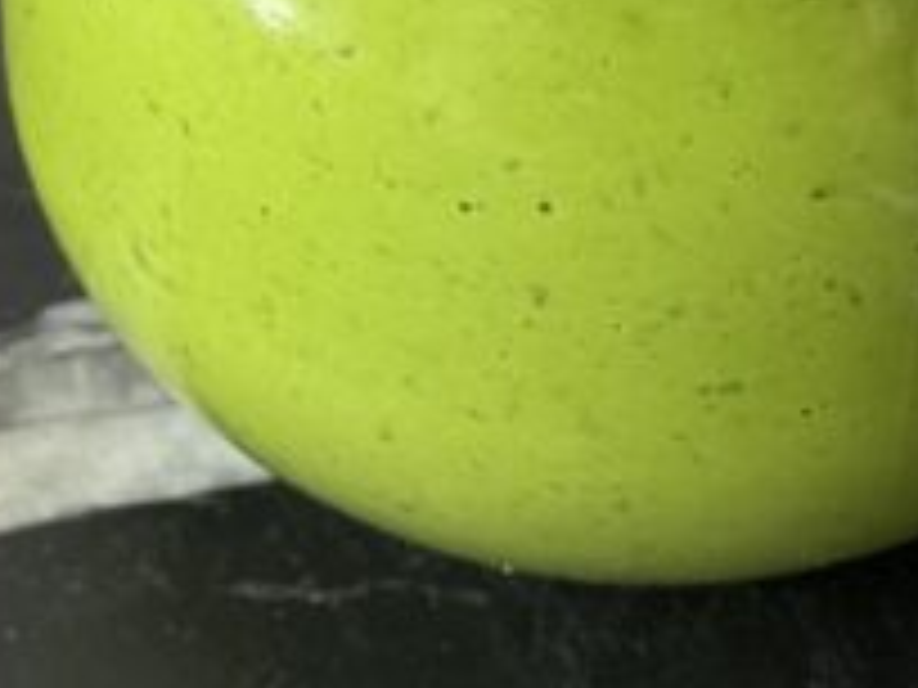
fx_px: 4800
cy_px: -243
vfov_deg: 8.1
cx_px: 225
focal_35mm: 181
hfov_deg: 10.9
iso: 100
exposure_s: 1/71
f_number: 1.78
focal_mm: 6.76
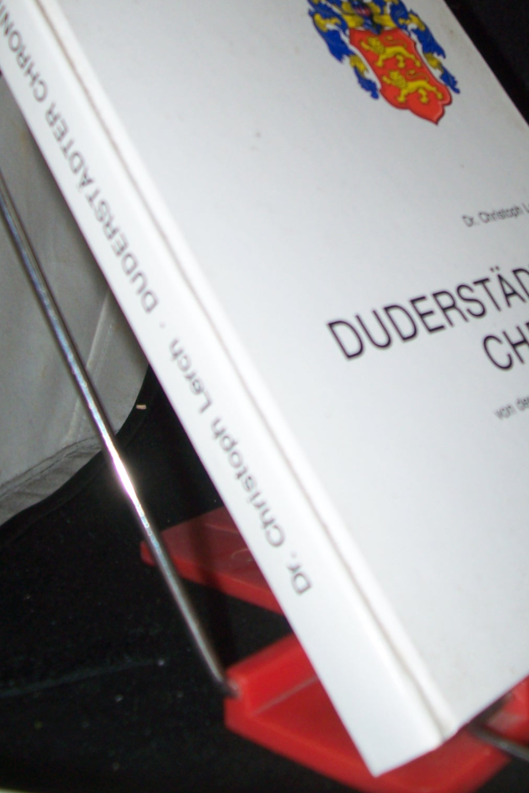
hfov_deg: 24.8
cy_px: 204
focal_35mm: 54
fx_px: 1190
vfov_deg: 36.1
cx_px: 385
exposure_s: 1/60
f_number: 2.7
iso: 80
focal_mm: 5.6
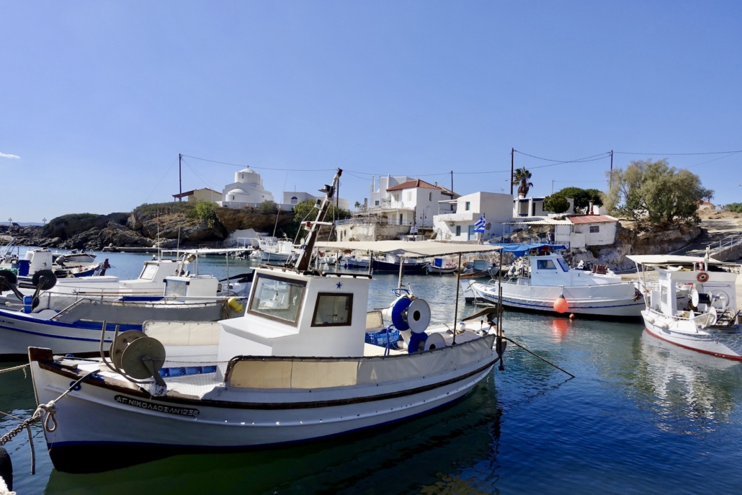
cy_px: 248
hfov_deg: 73.7
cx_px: 371
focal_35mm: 24
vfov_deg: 53.1
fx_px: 495
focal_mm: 8.8
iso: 125
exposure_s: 1/640
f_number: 5.6
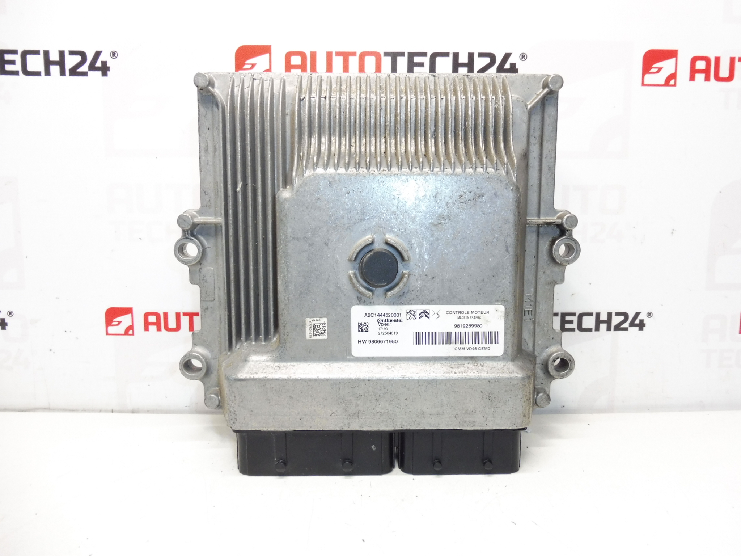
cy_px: 278
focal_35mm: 24
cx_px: 370
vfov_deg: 56.8
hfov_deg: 71.6
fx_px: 514
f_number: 3.5
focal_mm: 4.3
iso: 200
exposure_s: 1/60
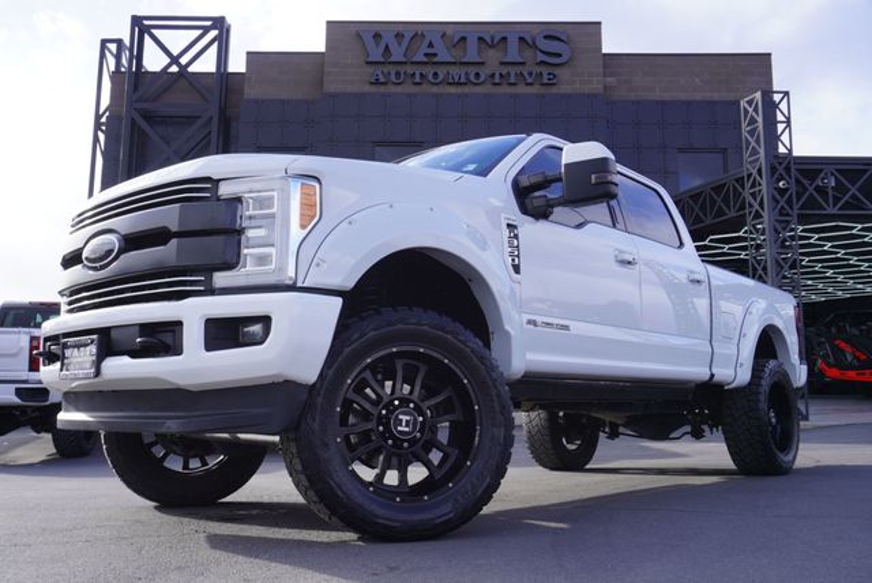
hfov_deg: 57.2
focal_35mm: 33
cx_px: 436
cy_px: 292
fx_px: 800
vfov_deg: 40.0
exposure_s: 1/125
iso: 100
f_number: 8
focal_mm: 22
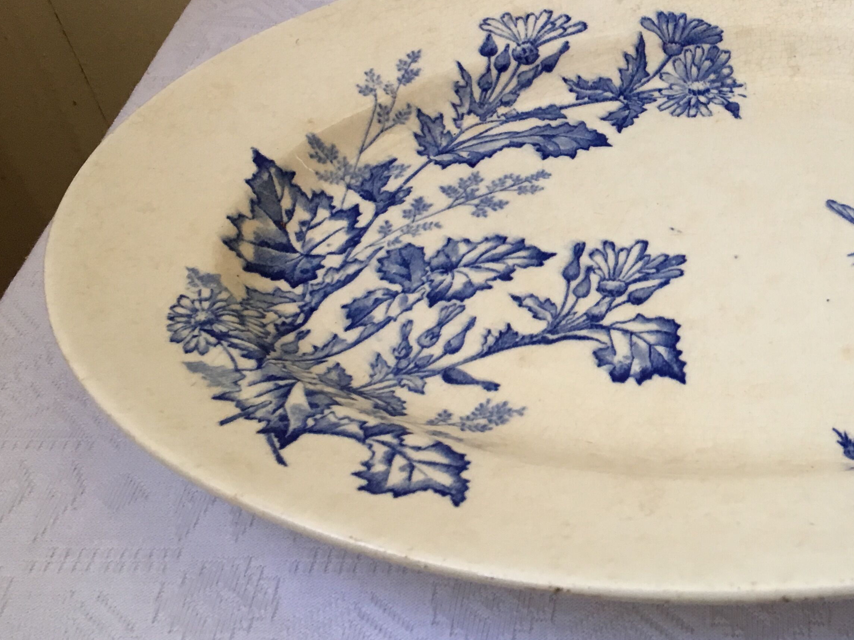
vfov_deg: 28.1
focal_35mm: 51
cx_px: 739
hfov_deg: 35.6
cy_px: 144
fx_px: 1258
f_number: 2.2
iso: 100
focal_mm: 4.15
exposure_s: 1/33
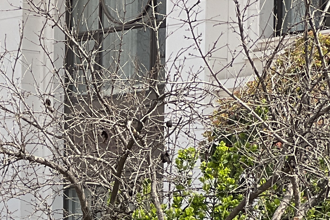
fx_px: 2584
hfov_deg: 7.2
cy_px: 365
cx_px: -218
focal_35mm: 282
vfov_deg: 4.8
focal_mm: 9
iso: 32
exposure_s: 1/521
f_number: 2.8
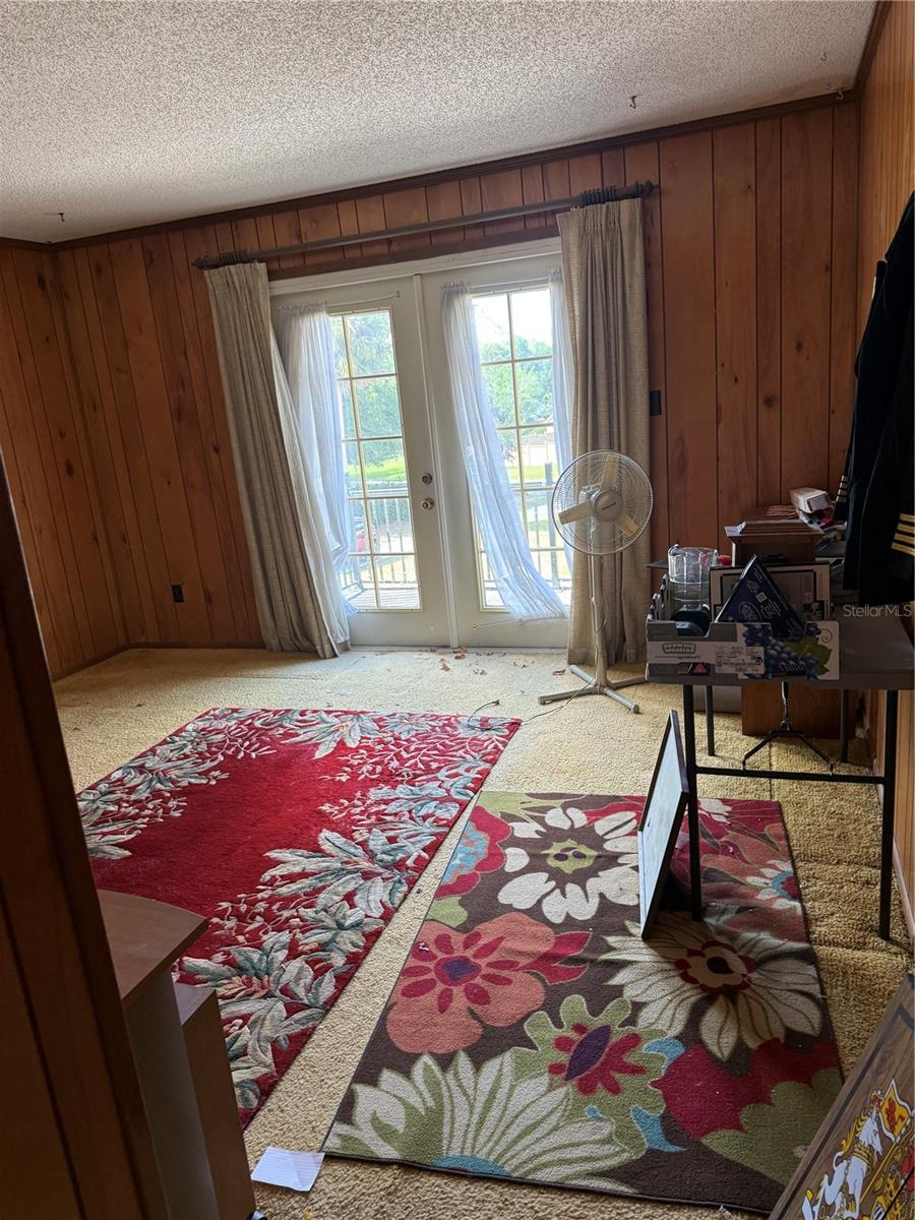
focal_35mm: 24
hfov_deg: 56.8
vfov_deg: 71.6
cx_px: 458
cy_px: 610
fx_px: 846
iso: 200
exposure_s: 1/121
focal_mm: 6.76
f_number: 1.78
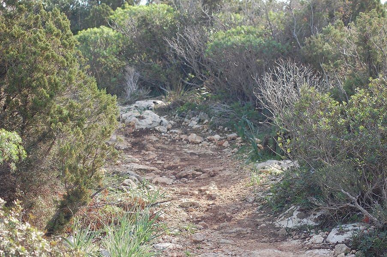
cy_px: 128
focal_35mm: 105
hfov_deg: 19.5
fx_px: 1128
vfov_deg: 13.0
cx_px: 194
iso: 400
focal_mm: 70
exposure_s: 1/500
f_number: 5.6
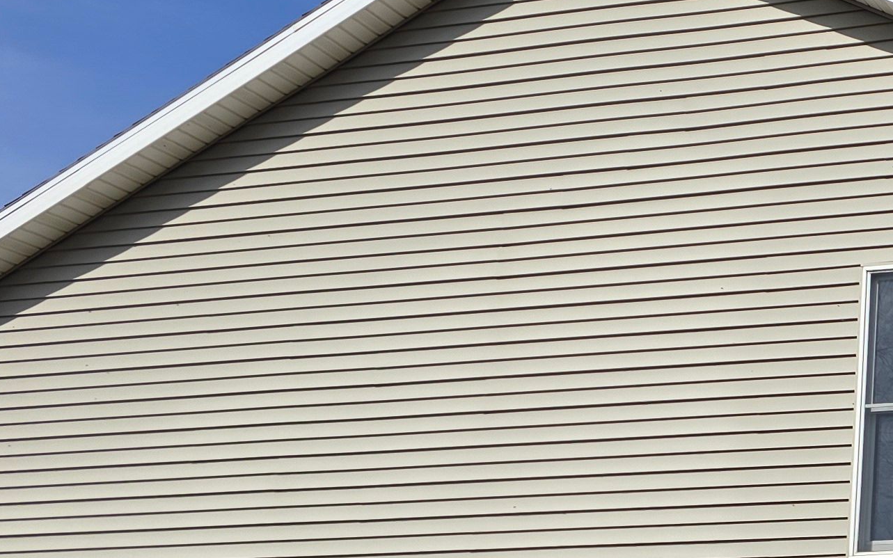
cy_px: 577
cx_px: 1153
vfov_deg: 16.7
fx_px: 1850
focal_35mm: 76
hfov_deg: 23.9
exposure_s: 1/1248
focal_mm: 6.3
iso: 12
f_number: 1.7
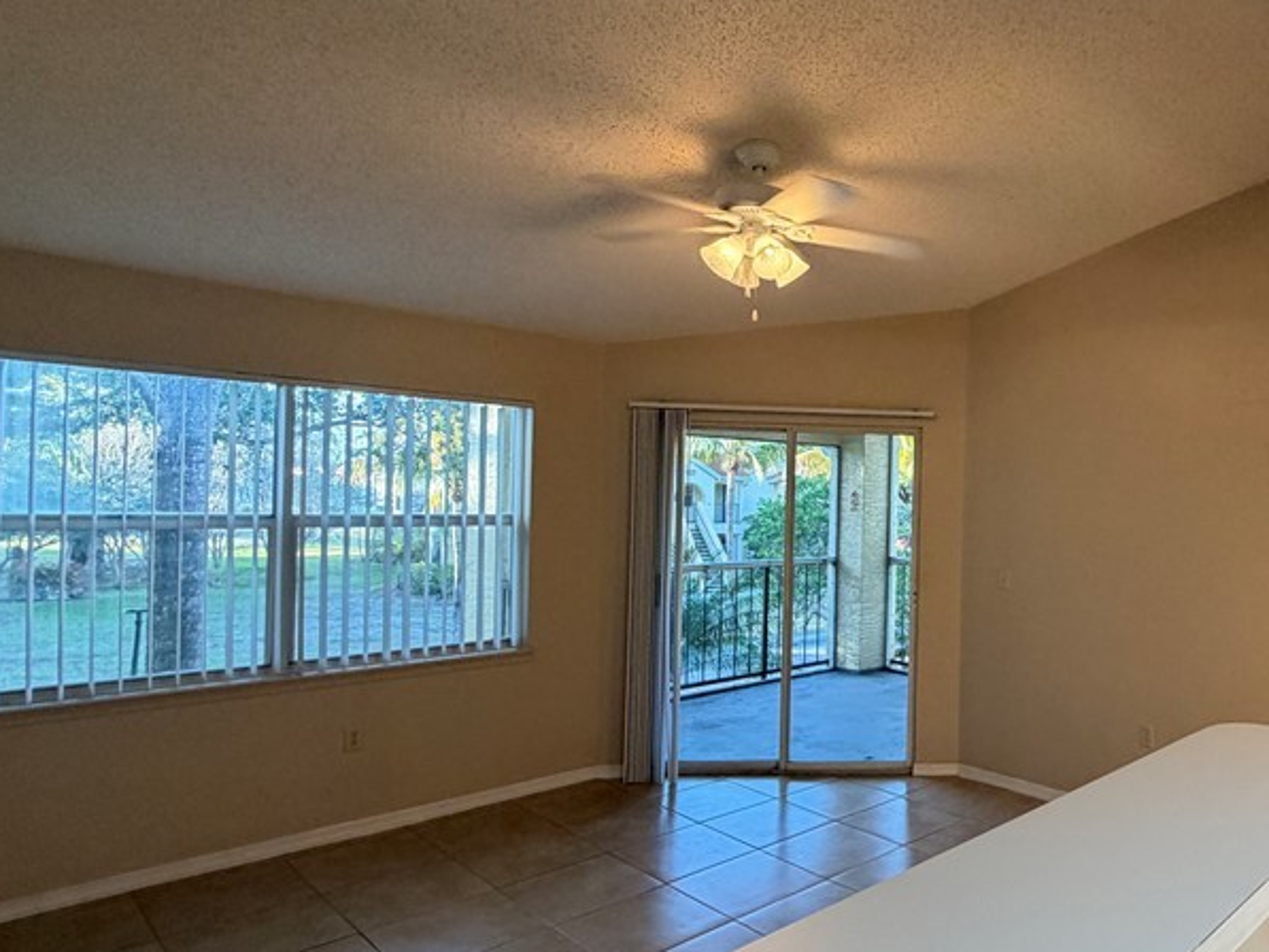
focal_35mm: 24
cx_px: 997
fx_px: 880
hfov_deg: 65.7
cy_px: 493
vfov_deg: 56.8
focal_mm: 2.22
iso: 200
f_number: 2.2
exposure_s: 1/60
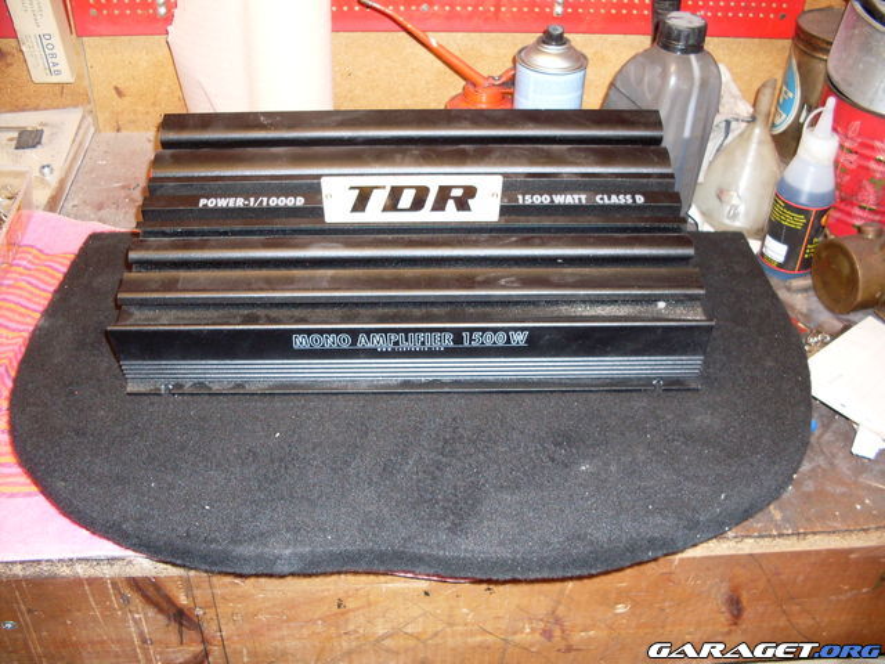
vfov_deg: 37.7
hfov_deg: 49.0
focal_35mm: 38
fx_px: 972
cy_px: 332
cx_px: 442
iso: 100
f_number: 2.8
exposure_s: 1/45
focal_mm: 6.3
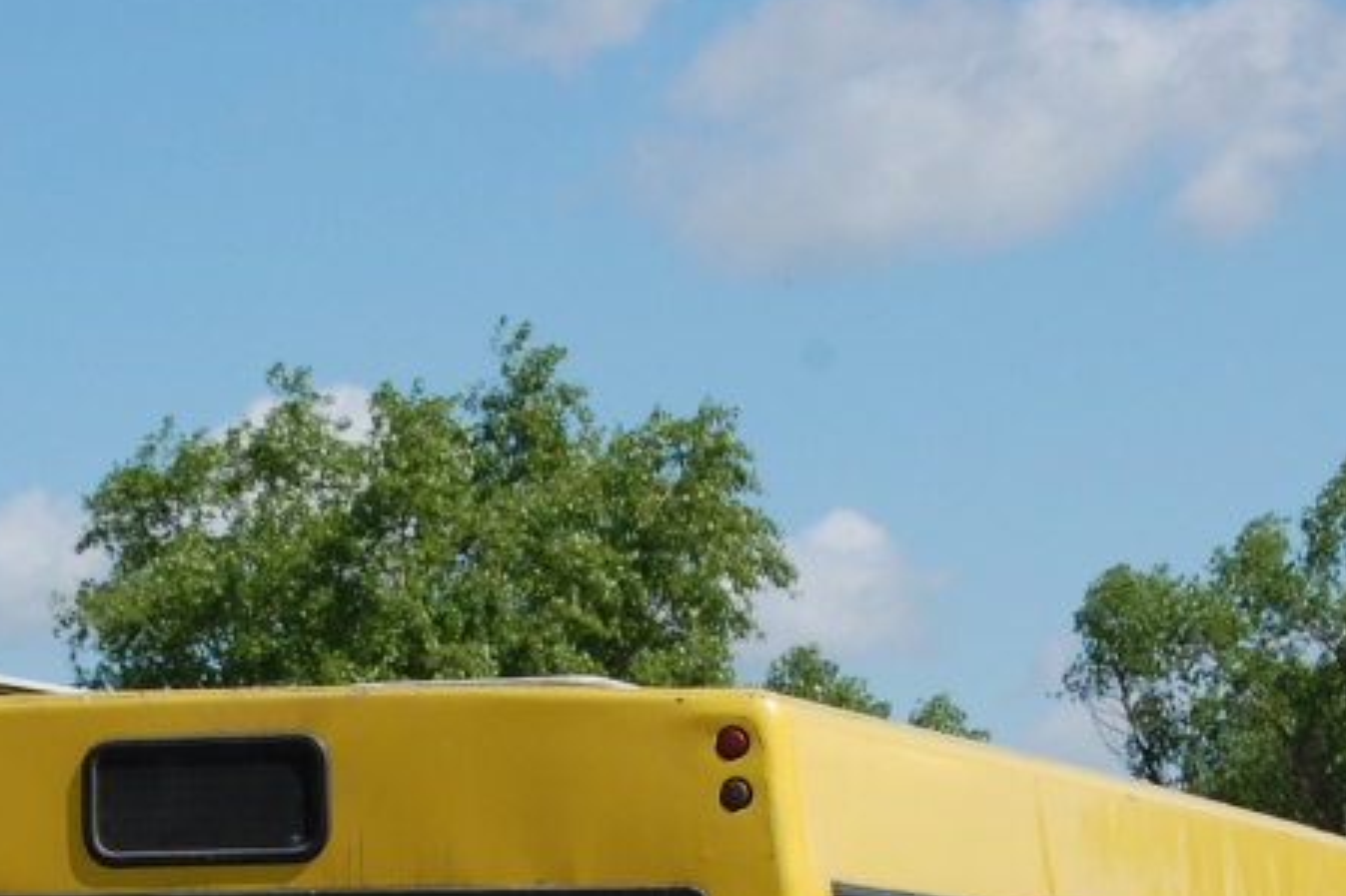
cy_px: 1079
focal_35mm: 220
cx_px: 531
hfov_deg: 9.3
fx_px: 8235
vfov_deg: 6.2
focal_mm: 55
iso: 200
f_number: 10
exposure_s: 1/400
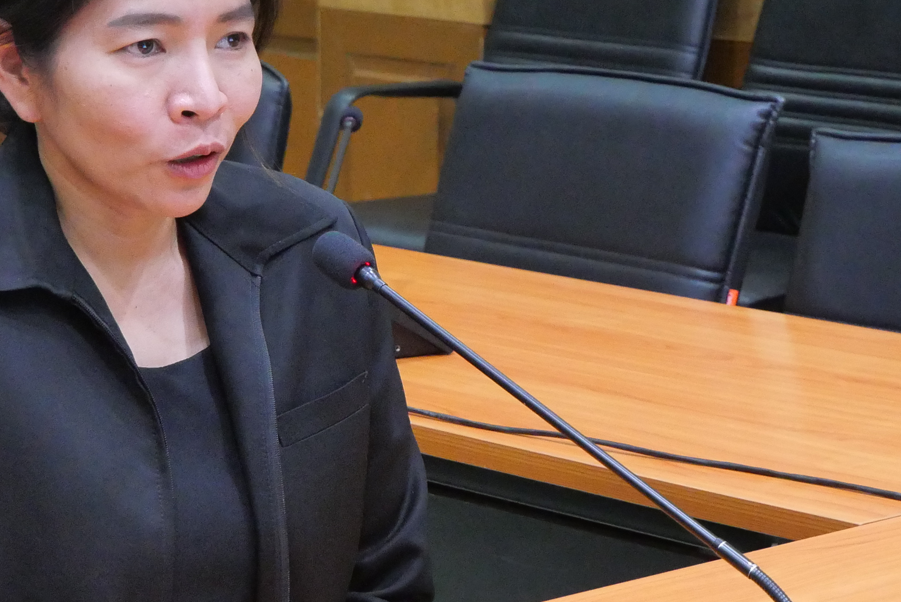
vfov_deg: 10.0
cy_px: 355
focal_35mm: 137
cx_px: 375
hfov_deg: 15.0
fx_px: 3430
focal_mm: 30
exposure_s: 1/50
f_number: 4.9
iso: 3200
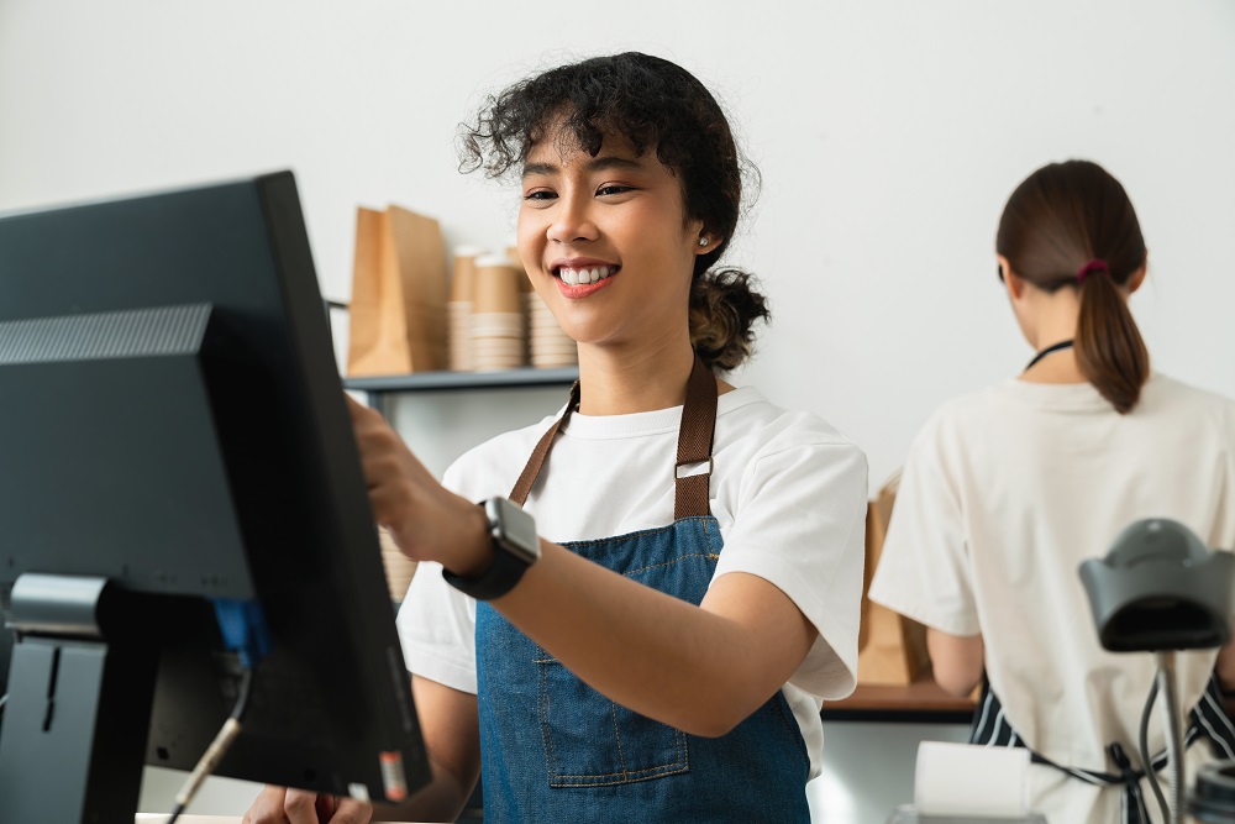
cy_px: 412
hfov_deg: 40.3
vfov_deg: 27.5
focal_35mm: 49
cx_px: 618
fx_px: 1681
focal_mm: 49
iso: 100
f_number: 3.5
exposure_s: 1/50
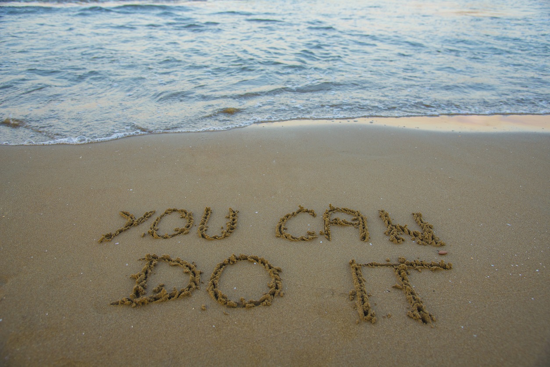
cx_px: 275
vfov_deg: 41.1
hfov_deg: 58.7
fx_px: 489
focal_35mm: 32
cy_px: 184
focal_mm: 32
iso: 160
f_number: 5
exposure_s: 1/80
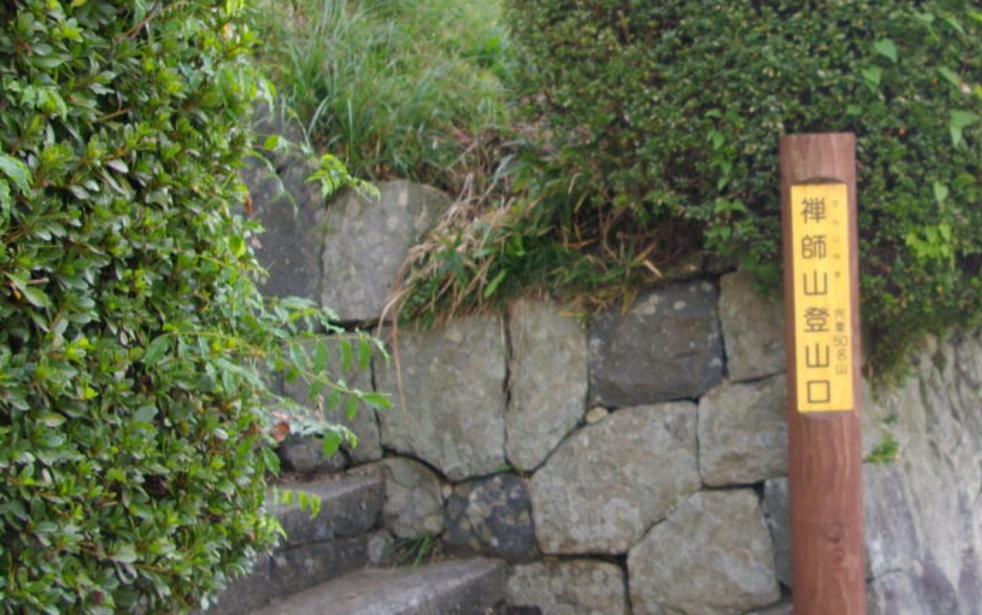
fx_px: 1553
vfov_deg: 22.4
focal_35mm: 58
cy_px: 276
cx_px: 722
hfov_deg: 34.4
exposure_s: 1/160
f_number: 2.8
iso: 100
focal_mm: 6.2
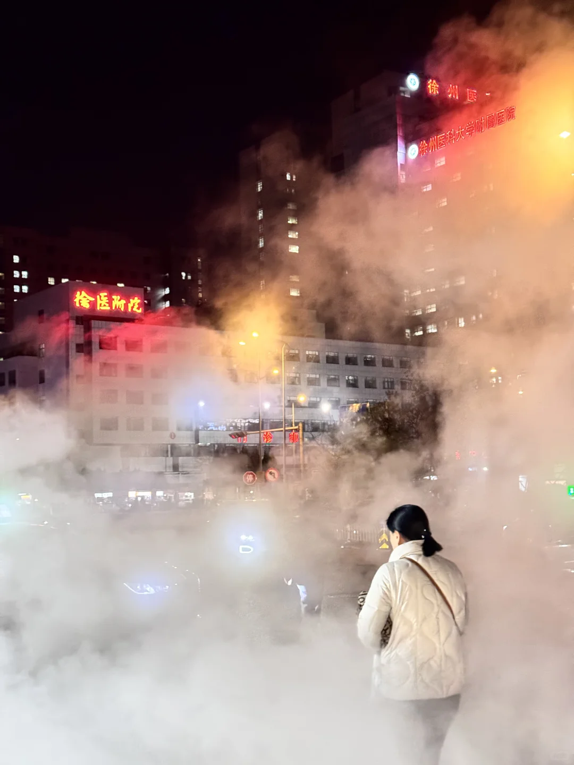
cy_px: 382
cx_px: 287
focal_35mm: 48
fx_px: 1061
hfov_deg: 30.3
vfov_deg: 39.7
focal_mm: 6.76
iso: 500
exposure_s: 1/33
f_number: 1.78
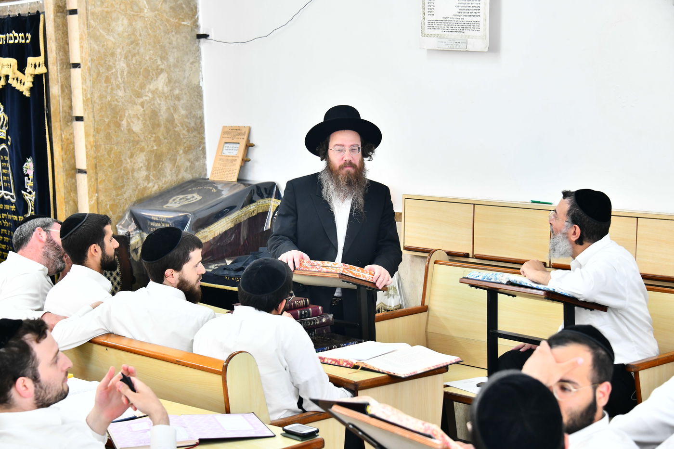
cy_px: 224
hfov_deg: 28.1
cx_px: 337
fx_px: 1348
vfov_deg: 18.9
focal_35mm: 72
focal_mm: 72
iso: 1600
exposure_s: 1/160
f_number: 5.6
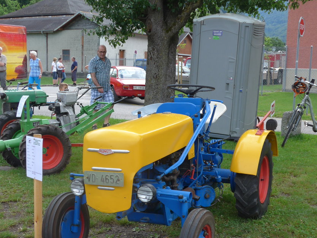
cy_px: 157
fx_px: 540
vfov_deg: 24.7
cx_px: 137
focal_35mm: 59
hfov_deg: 32.7
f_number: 2.8
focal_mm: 8.4
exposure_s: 1/400
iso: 80
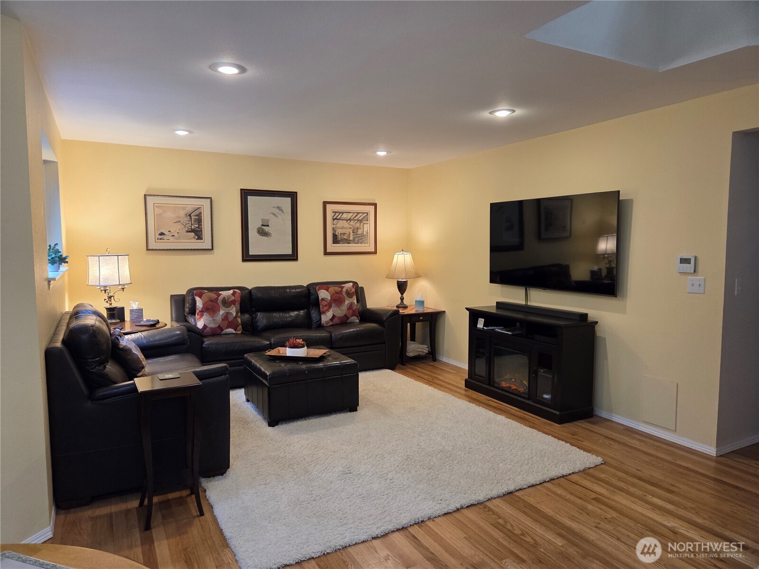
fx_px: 504
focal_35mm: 23
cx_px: 380
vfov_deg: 58.9
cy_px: 284
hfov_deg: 73.9
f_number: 1.8
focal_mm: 5.4
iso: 250
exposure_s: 1/120
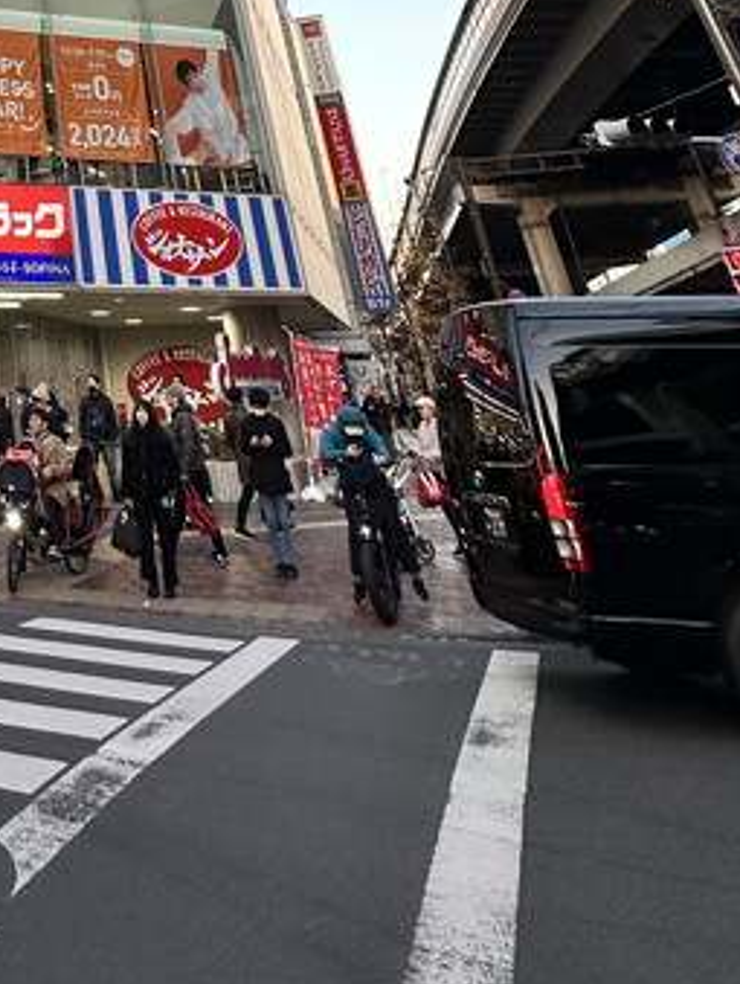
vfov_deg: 42.2
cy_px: -125
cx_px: -125
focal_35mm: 33
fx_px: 939
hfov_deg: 35.1
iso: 40
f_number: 2.2
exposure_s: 1/139
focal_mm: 2.22
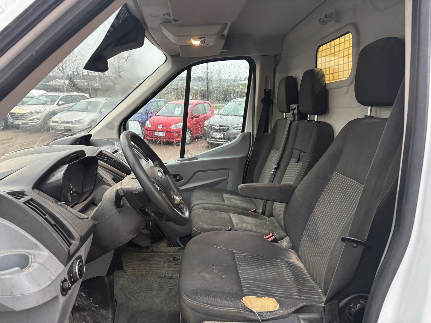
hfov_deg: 67.3
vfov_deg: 53.1
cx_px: 216
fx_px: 324
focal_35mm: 26
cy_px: 162
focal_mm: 5.96
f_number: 1.6
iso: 320
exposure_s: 1/50
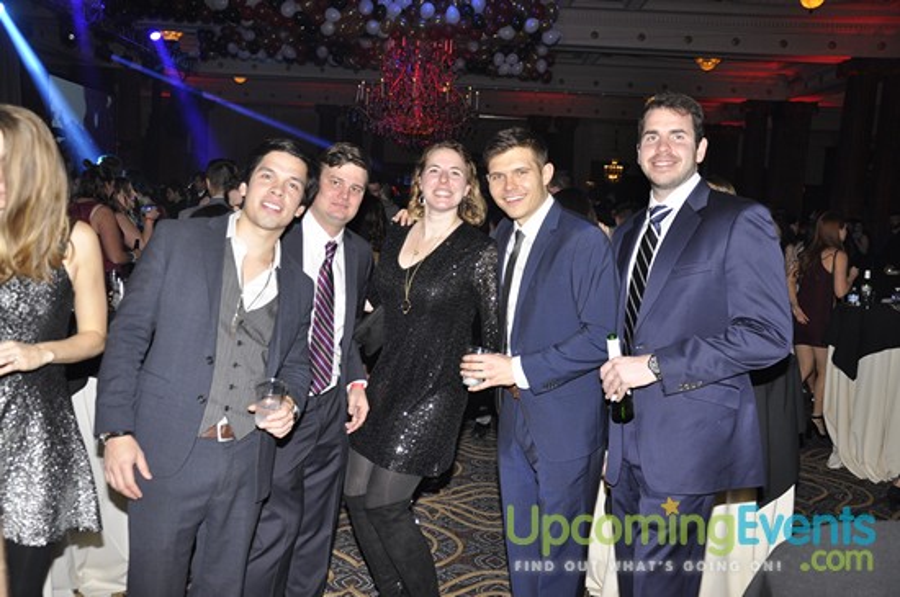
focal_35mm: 36
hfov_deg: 53.2
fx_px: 899
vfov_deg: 36.8
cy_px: 298
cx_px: 450
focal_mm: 24
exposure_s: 1/60
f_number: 5
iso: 400
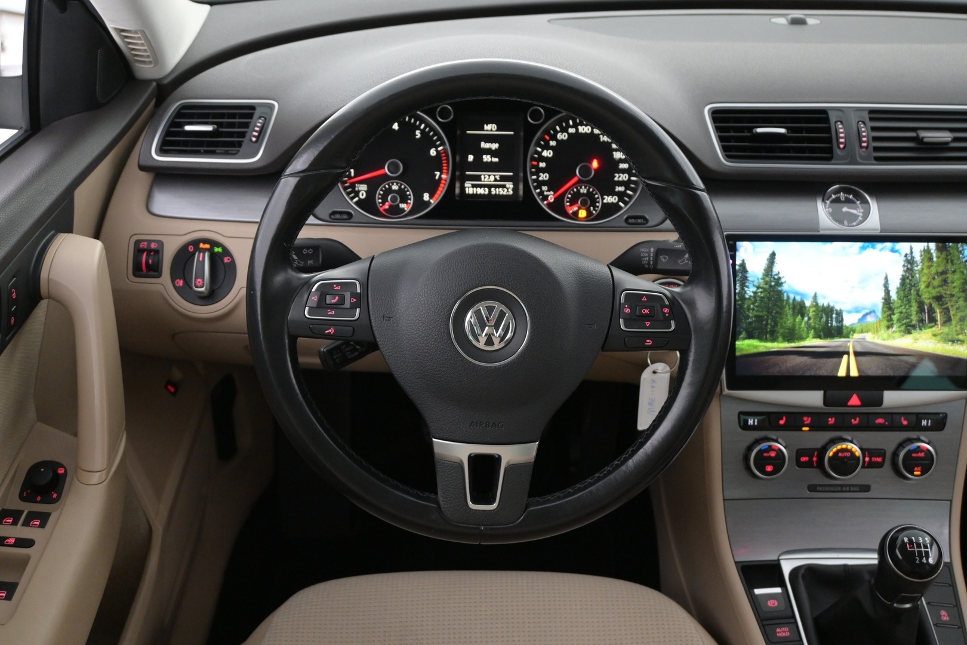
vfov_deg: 36.2
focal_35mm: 37
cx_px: 484
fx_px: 987
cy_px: 322
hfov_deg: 52.2
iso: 2500
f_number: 4.2
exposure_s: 1/50
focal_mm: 24.5
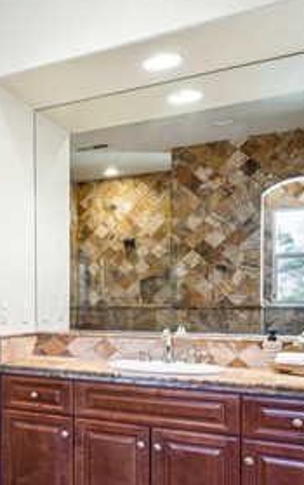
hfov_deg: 24.7
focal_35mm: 42
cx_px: -129
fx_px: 561
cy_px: 302
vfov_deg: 46.3
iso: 100
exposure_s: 3.2
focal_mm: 18.2
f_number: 13
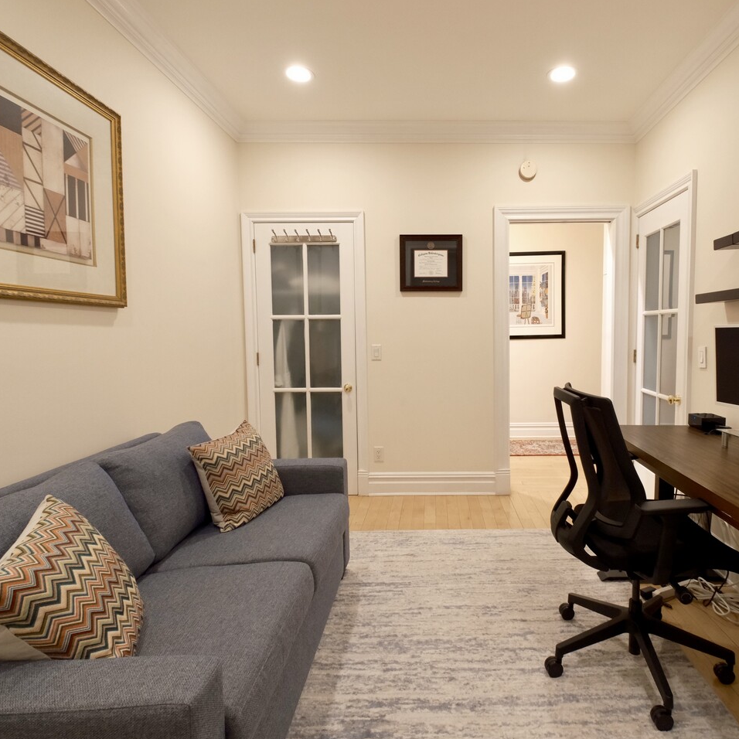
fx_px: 483
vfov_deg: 74.8
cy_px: 364
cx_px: 435
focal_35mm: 20
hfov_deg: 74.2
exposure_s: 1/15
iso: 2000
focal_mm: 10
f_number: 5.6
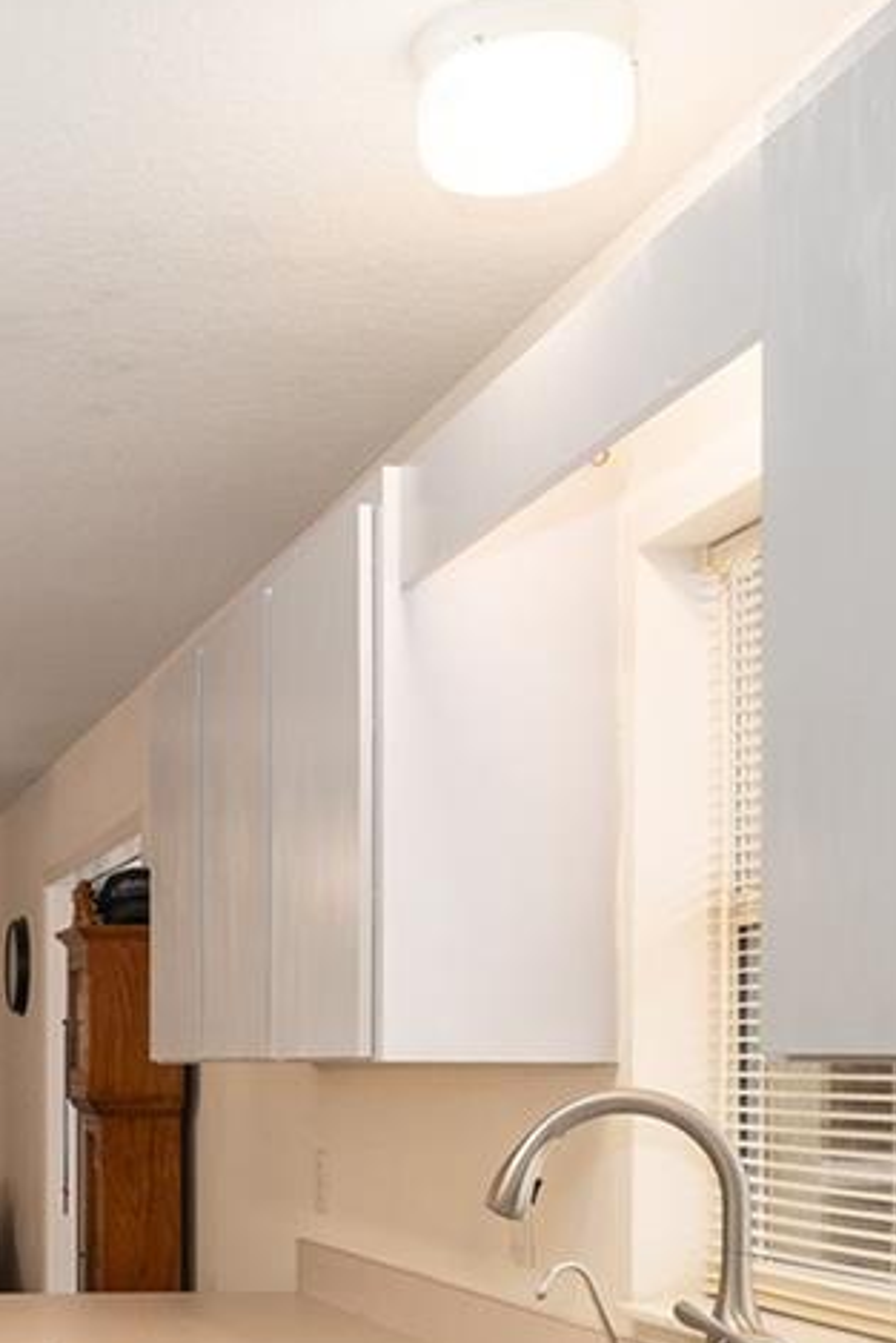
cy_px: 1077
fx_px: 2164
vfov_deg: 33.5
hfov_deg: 21.4
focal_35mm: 58
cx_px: -232
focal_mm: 17
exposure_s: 1/13
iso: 400
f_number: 8
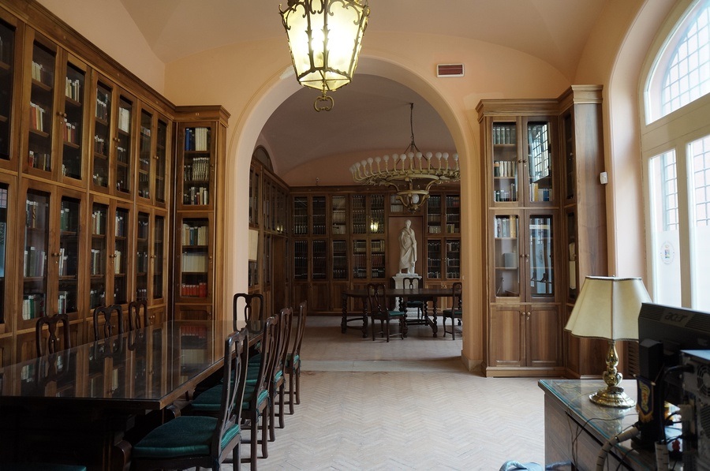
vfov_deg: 53.0
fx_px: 473
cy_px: 236
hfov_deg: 73.8
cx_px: 355
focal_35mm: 24
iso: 400
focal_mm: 16
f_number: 3.5
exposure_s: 1/25
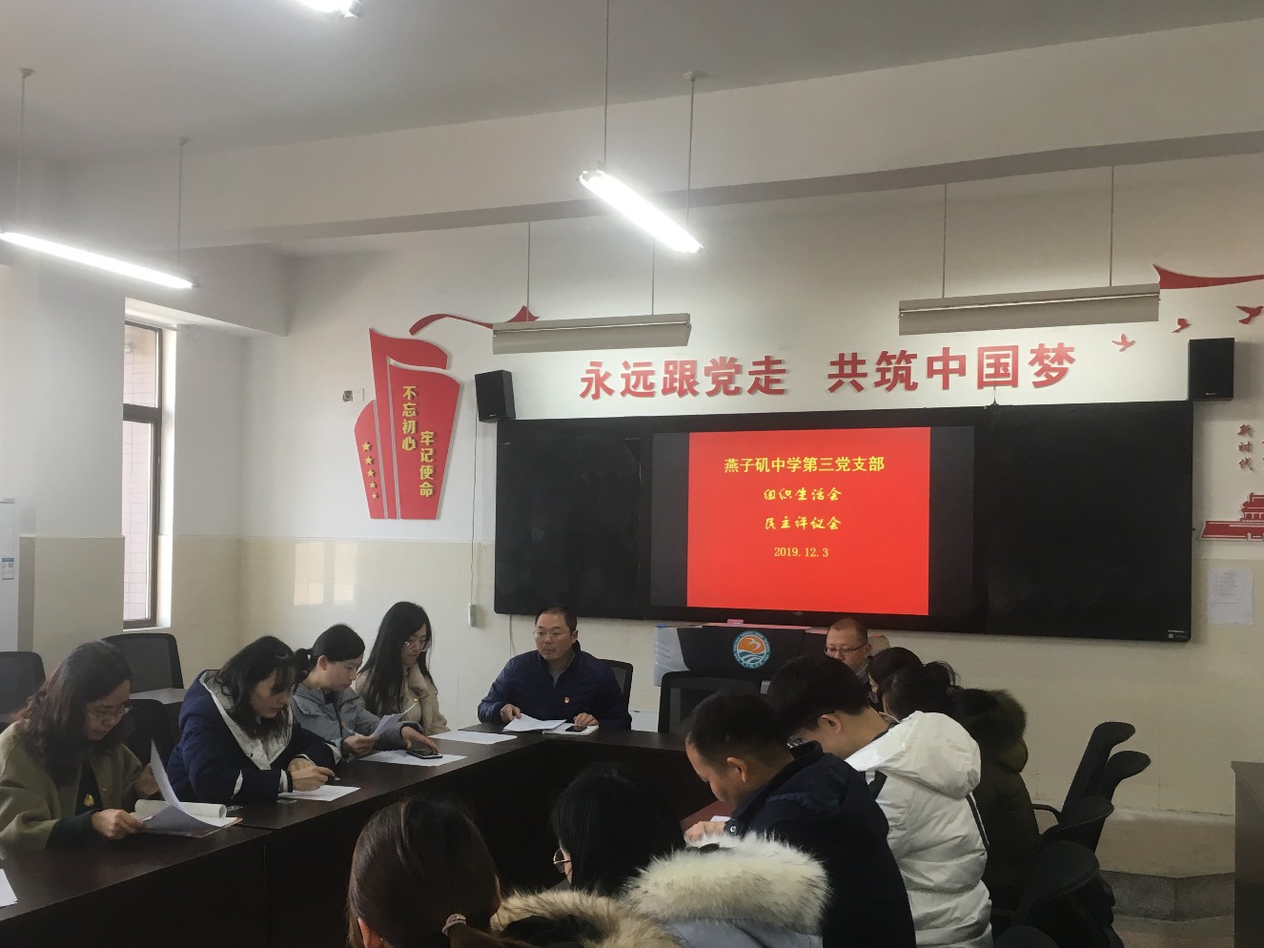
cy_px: 531
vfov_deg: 40.6
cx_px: 553
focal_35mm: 35
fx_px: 1278
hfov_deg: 52.5
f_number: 2.2
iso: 32
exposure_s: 1/33
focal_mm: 4.15
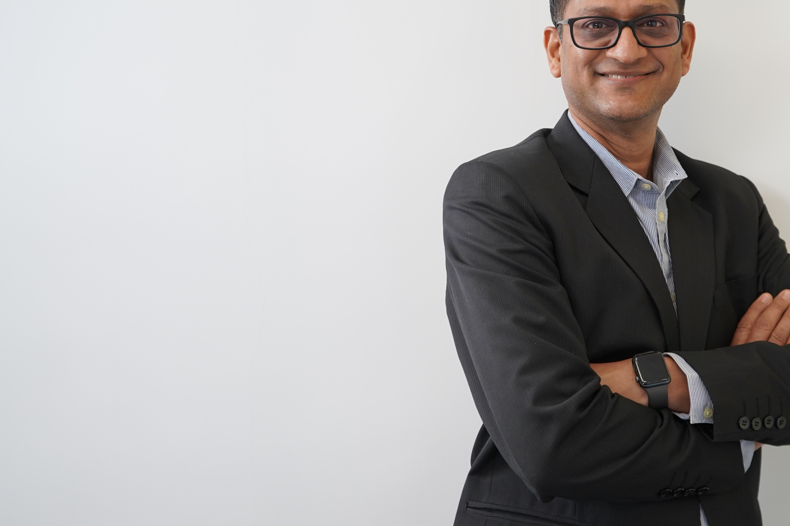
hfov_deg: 38.5
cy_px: 240
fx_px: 1097
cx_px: 597
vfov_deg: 27.0
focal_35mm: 50
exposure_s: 1/160
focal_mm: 31
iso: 800
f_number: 4
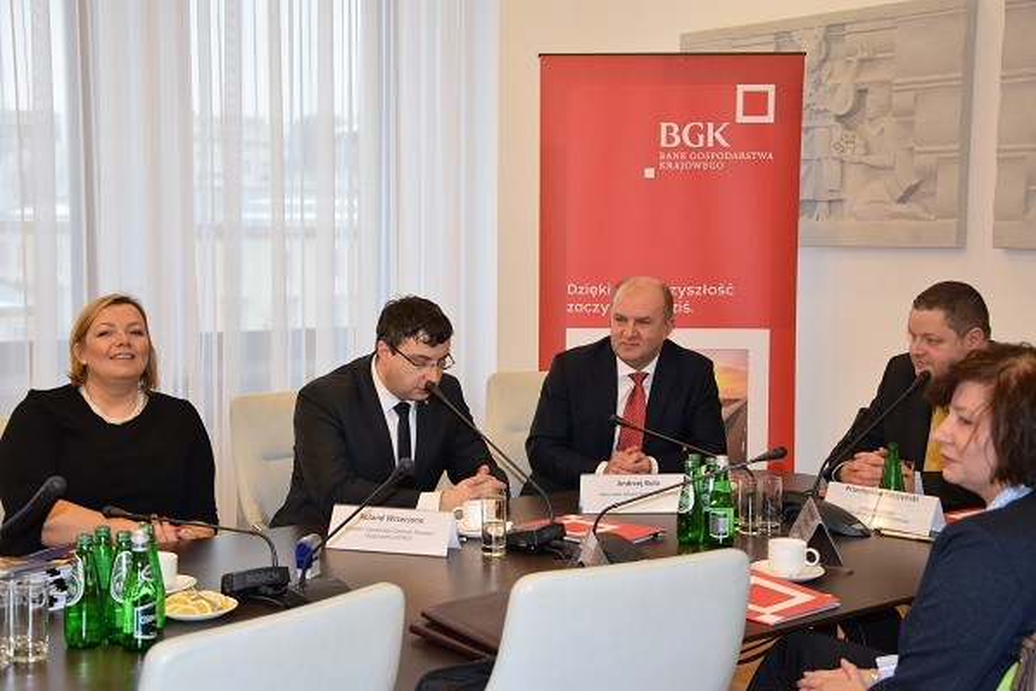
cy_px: 346
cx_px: 518
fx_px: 1511
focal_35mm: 52
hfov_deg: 37.9
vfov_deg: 25.8
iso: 800
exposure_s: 1/100
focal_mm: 35
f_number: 5
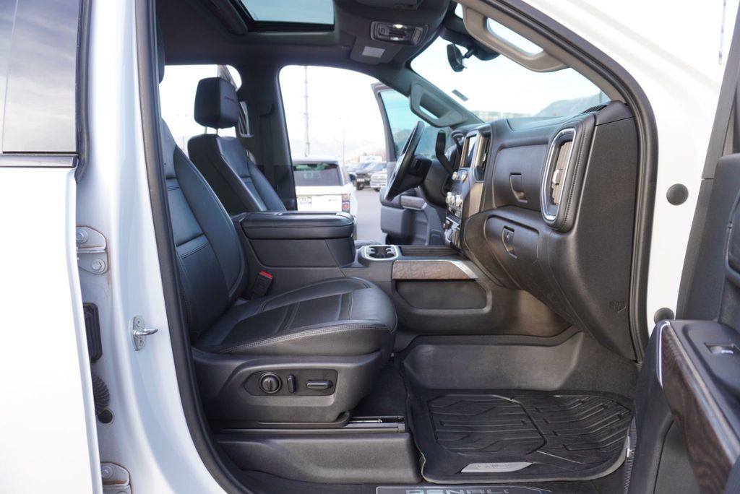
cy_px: 247
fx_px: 494
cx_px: 370
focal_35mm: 24
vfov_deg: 53.2
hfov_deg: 73.7
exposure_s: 1/60
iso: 160
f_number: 4
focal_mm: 16
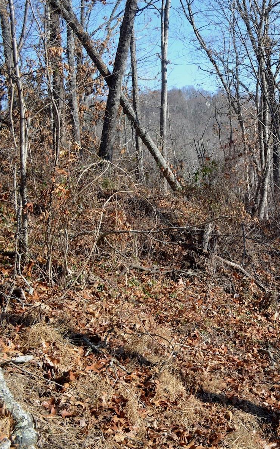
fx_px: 513
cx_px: 323
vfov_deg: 47.2
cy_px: 222
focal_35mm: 42
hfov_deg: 27.4
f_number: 5.6
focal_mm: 18
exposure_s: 1/125
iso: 100
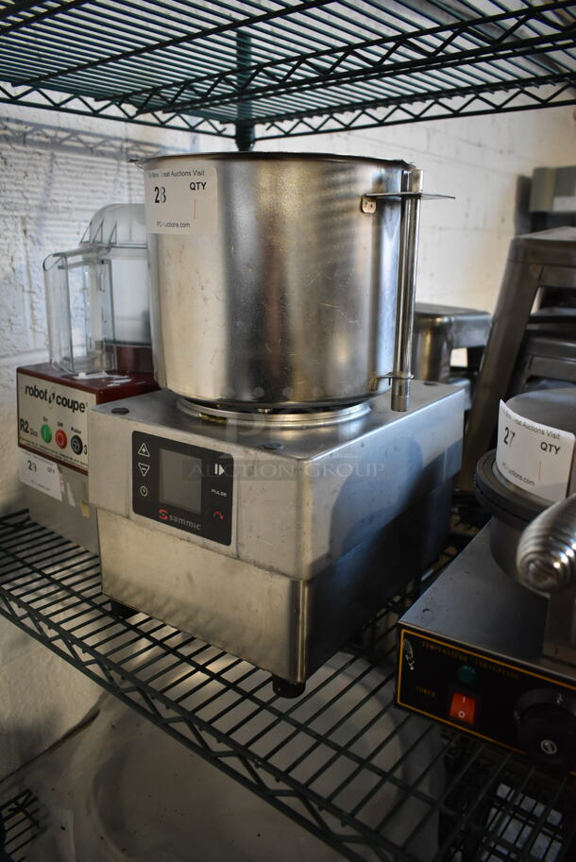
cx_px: 288
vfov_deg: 67.3
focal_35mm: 27
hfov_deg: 48.0
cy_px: 431
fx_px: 647
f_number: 3.5
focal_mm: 18
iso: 1100
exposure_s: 1/30
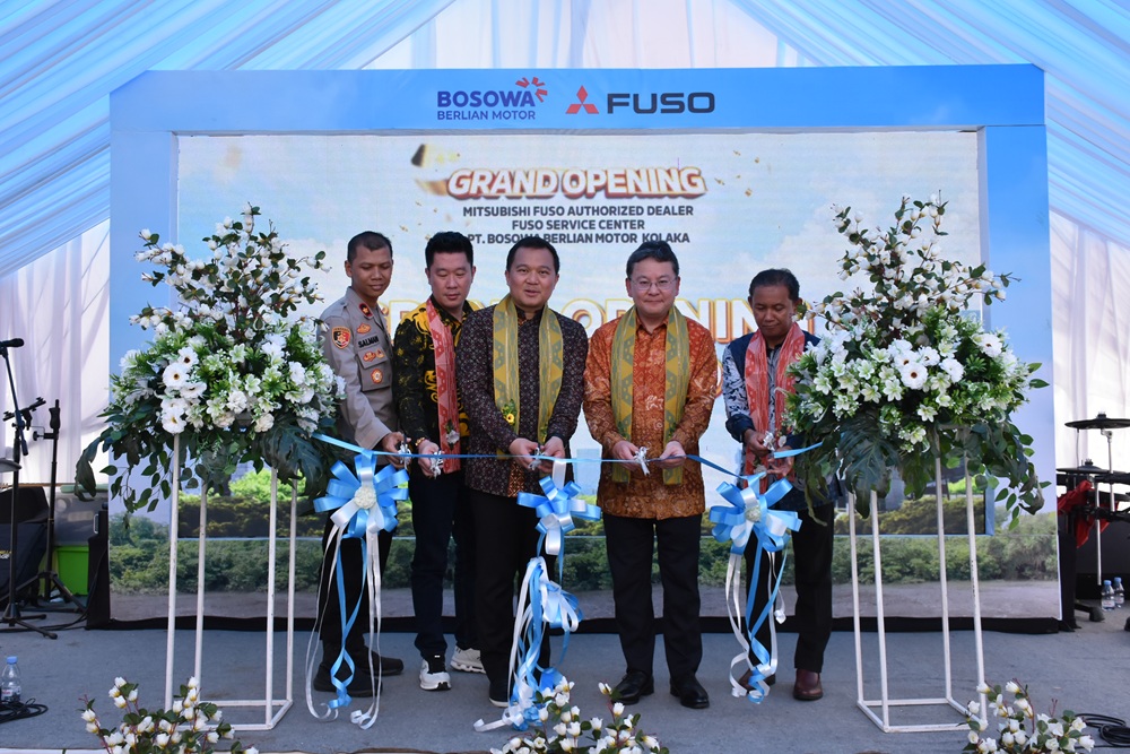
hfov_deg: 55.1
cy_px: 377
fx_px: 1083
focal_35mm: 34
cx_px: 565
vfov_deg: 38.4
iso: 800
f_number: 8
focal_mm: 23
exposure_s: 1/500
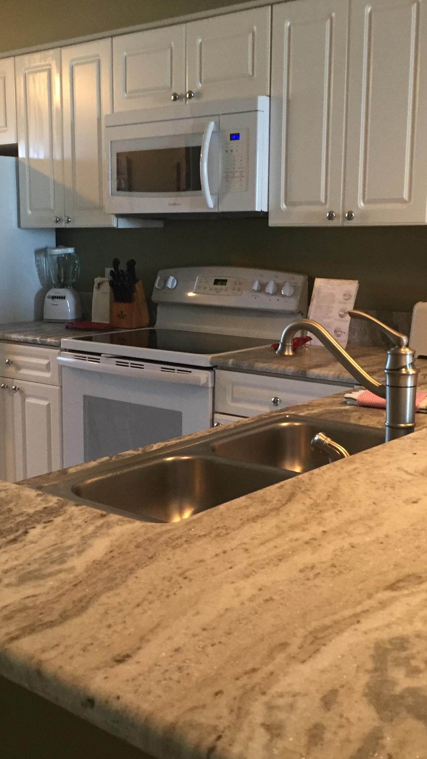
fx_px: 865
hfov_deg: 27.5
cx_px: 138
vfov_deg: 47.4
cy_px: 377
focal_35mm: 43
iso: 160
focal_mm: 4.15
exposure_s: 1/30
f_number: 2.2
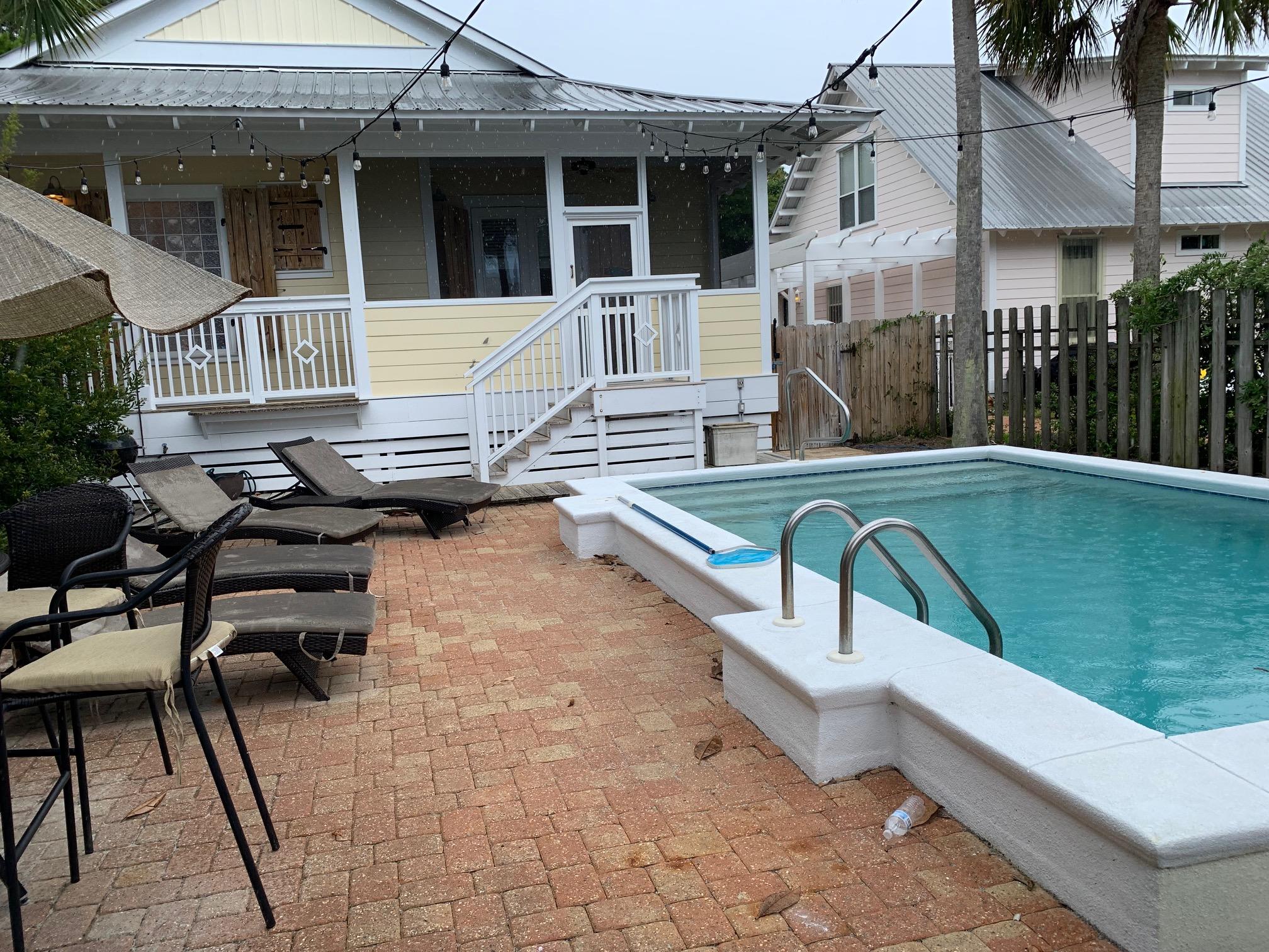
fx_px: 953
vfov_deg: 53.1
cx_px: 634
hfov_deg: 67.3
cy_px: 476
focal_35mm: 26
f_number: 1.8
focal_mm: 4.25
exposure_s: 1/1088
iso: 25
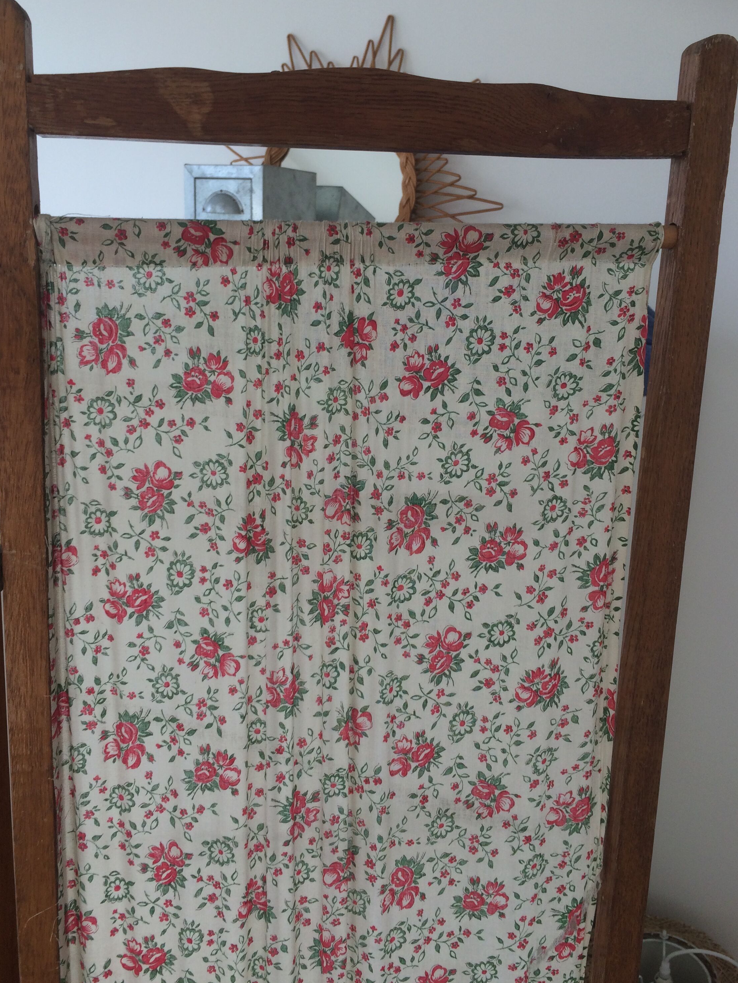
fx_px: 910
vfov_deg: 56.8
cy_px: 460
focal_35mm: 32
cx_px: 363
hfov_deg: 44.2
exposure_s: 1/100
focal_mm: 4.15
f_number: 2.2
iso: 40
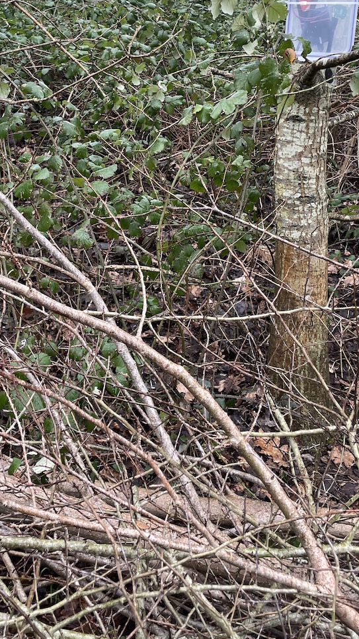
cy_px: 186
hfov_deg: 27.1
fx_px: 745
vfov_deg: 45.3
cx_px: 160
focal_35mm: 44
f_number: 1.6
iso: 32
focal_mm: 4.2
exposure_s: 1/167
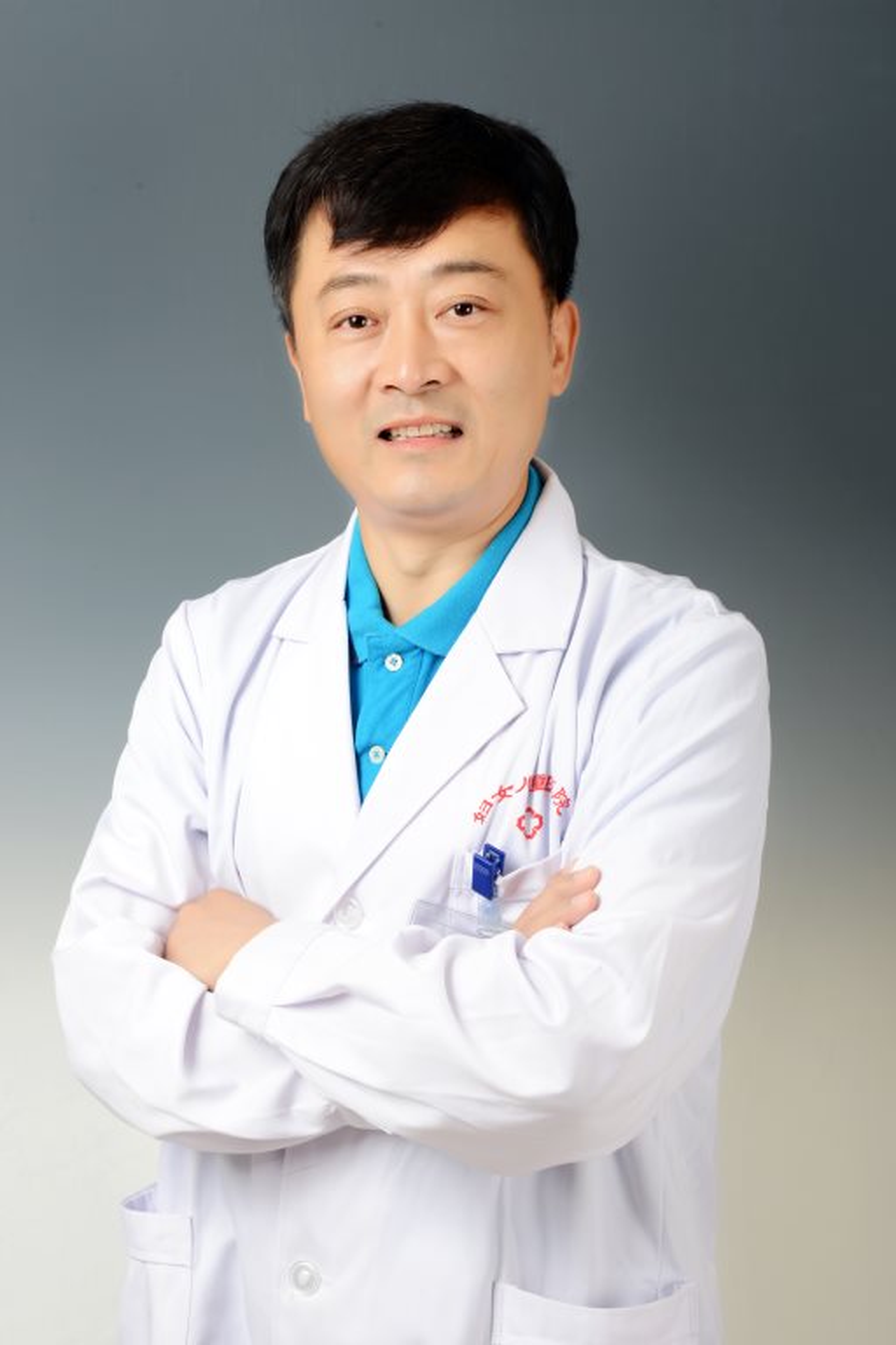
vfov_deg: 32.4
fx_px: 2314
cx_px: 448
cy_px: 672
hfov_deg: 21.9
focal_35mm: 62
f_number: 13
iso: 200
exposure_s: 1/160
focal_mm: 62
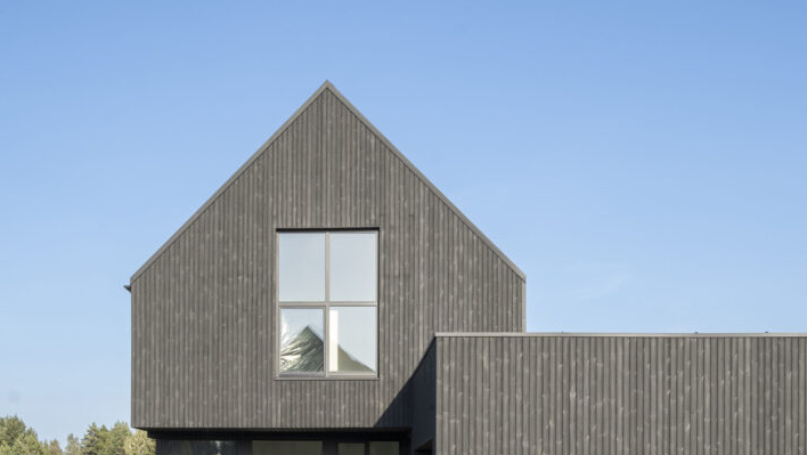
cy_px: 367
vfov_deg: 22.4
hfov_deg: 39.1
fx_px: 1135
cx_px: 417
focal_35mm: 53
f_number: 8
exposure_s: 1/250
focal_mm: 35
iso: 100
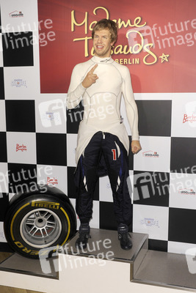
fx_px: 310
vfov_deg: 50.7
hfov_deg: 35.1
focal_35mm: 38
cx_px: 98
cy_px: 146
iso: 800
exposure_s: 1/125
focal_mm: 38
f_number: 5.6
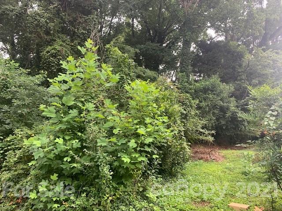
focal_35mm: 26
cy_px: 106
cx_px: 141
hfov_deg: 67.3
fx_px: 212
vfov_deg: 53.1
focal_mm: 4.25
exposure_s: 1/79
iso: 100
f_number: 1.8
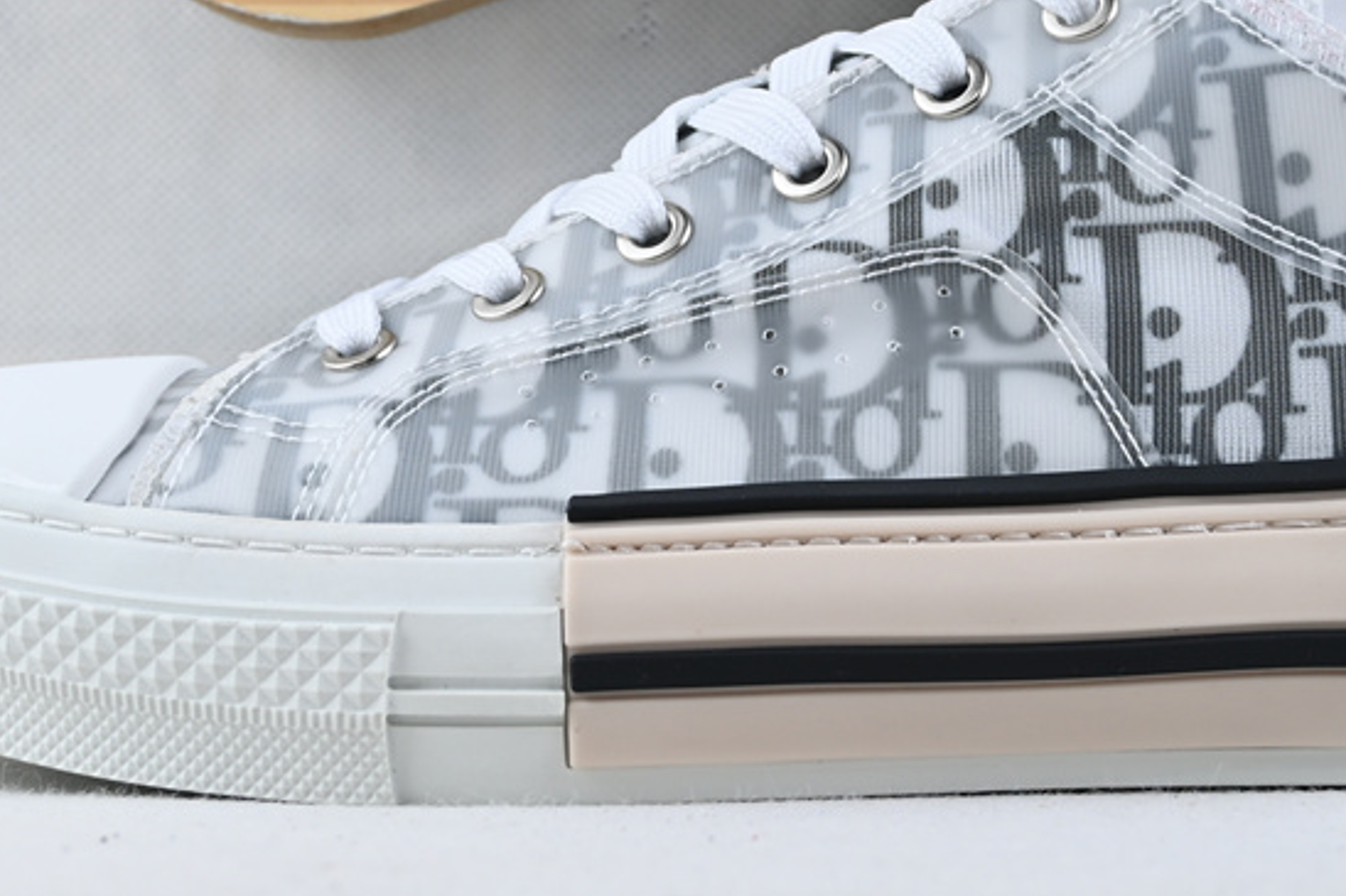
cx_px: 928
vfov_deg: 13.2
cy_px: 285
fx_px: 3870
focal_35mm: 104
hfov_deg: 19.6
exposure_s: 1/50
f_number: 5
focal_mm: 31.5
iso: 100
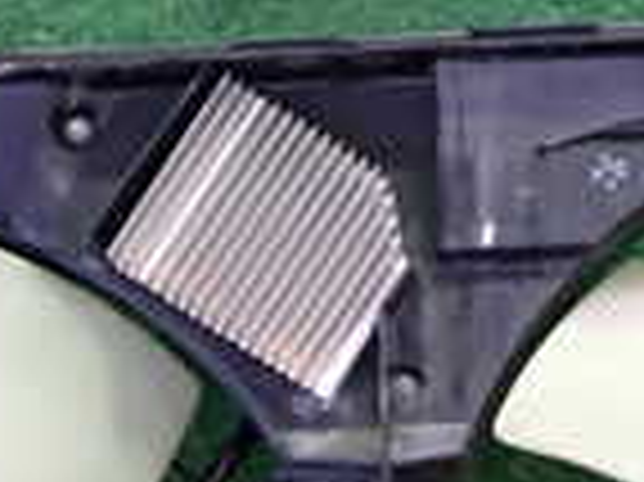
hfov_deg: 15.6
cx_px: 419
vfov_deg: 11.5
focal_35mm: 126
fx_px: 2342
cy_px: 608
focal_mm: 5.4
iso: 640
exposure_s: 1/30
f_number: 2.3
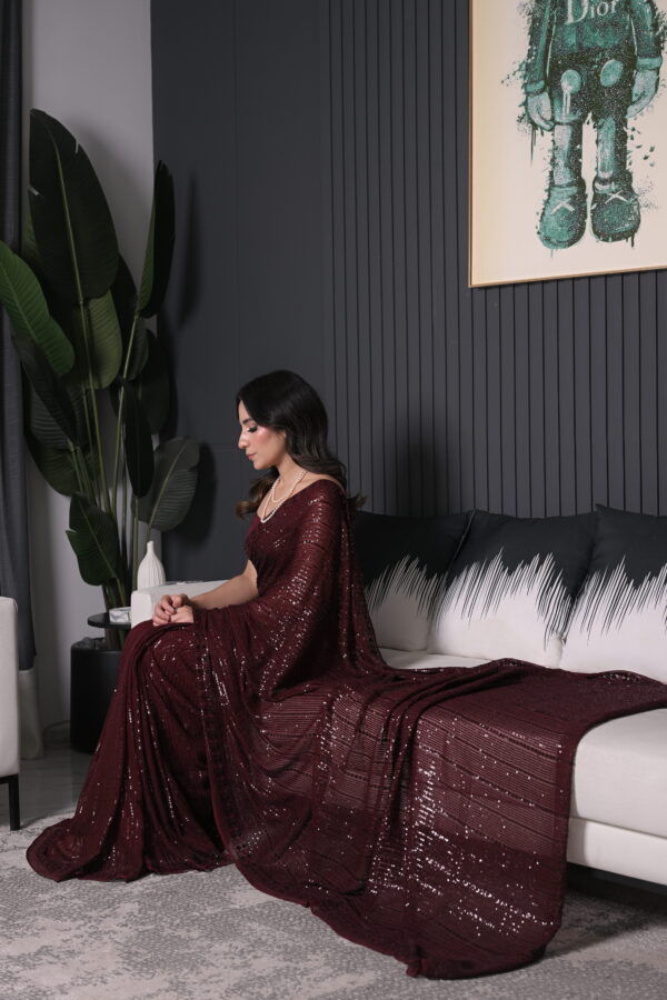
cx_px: 334
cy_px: 500
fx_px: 1389
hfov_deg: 27.0
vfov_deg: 39.6
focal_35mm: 50
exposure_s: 1/250
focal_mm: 50
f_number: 4.5
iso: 160
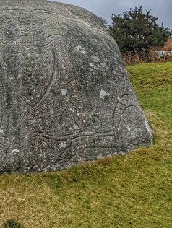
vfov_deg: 48.3
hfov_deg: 34.0
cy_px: 44
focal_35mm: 36
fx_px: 238
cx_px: -21
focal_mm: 2.35
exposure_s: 1/465
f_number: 2.2
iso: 62
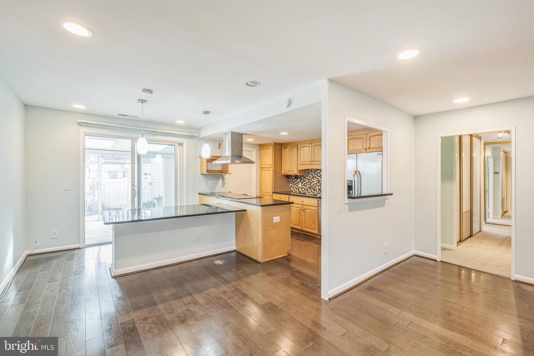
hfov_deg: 100.4
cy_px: 178
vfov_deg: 77.3
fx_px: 222
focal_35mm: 15
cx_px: 267
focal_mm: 10
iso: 125
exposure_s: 1/2.5
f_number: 8
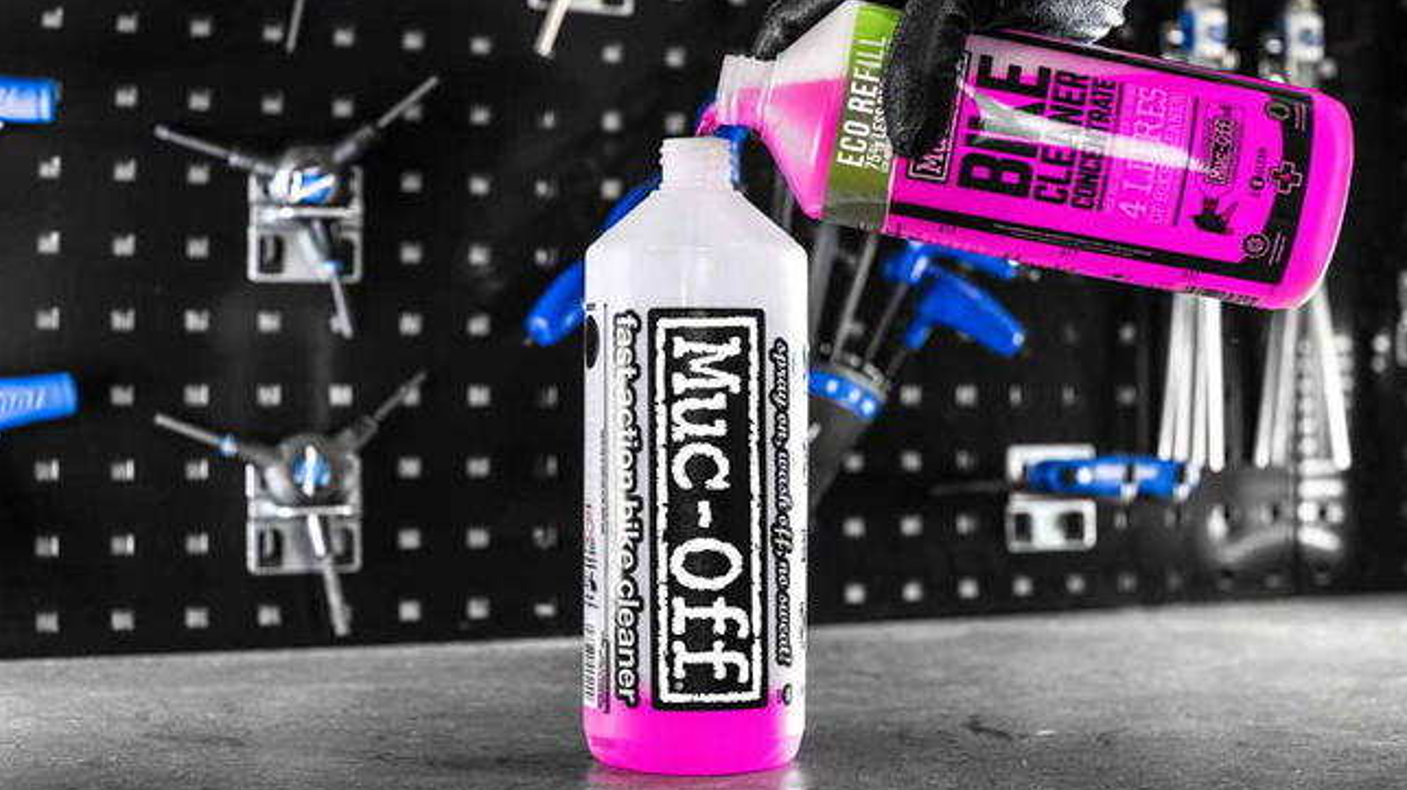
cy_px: 368
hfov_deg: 39.2
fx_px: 1976
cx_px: 707
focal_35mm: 53
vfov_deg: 22.6
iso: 2500
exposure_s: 1/500
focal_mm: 50
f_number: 6.3
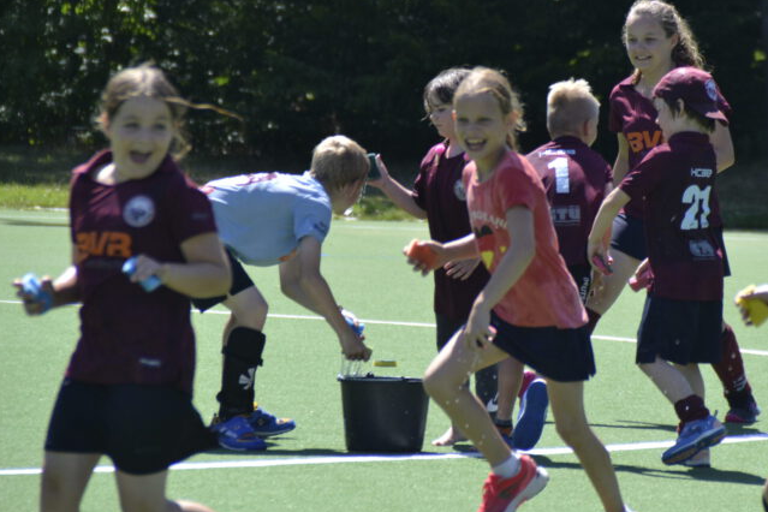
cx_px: 499
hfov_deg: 5.2
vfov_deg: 3.4
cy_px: 202
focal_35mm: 399
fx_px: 8511
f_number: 6.3
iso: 400
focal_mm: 200
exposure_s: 1/800
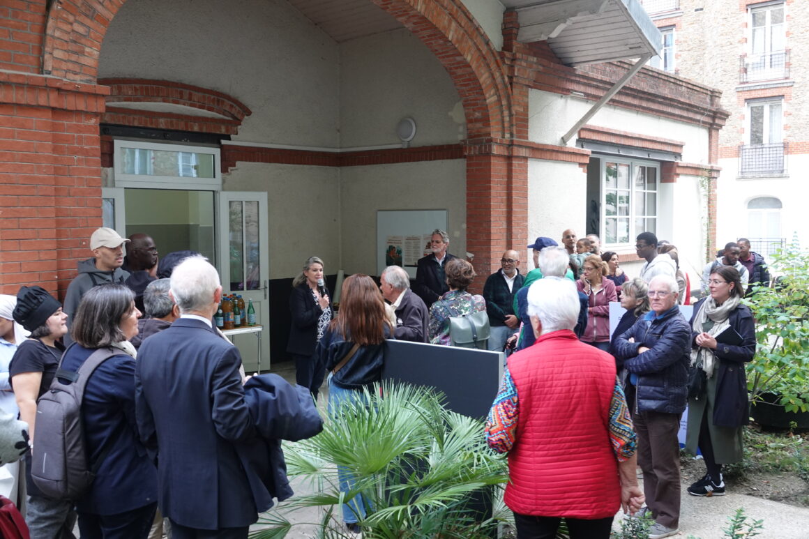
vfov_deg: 38.9
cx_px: 404
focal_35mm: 34
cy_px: 270
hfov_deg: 55.8
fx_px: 764
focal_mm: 12.63
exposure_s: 1/40
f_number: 2.8
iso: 500
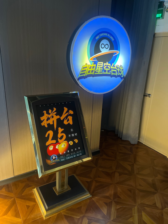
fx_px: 168
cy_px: 112
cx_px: 84
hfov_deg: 53.1
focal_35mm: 26
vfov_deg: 67.3
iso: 640
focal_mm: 5.1
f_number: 1.6
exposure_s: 1/33
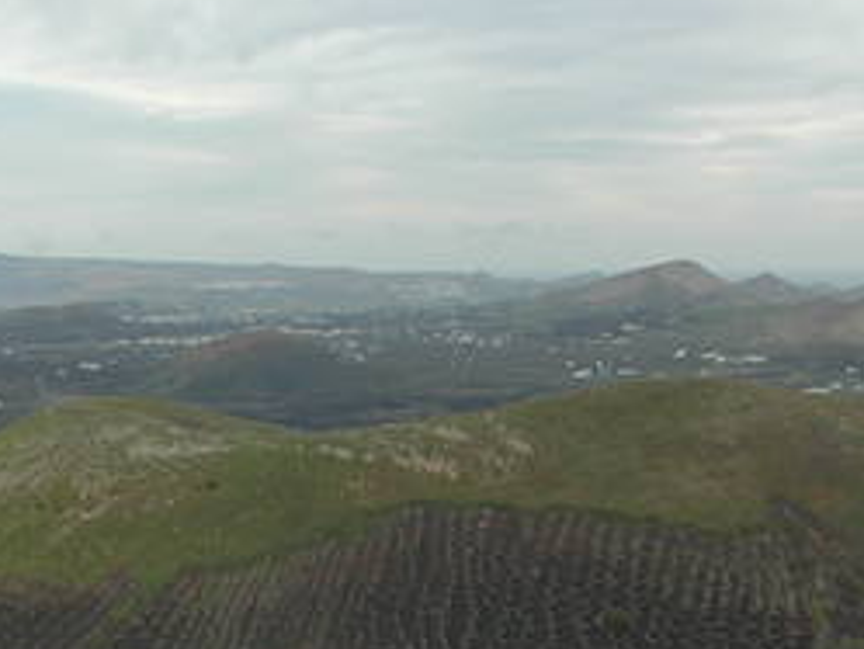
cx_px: 285
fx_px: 1873
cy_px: 692
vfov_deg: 19.0
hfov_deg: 25.8
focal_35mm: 75
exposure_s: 1/400
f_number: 10
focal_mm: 18
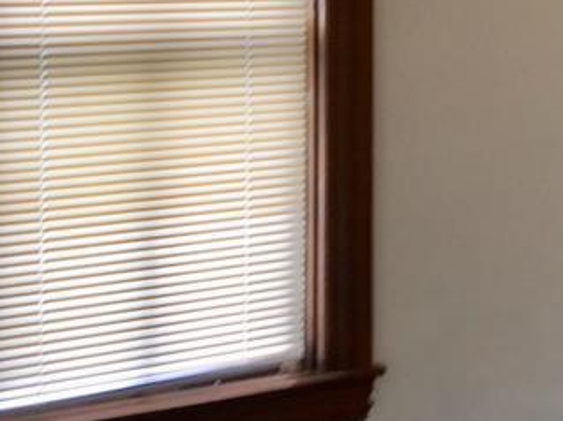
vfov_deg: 15.6
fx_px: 1512
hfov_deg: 18.3
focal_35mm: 93
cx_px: 890
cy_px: -7
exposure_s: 1/60
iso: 25
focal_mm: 4.15
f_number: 2.2
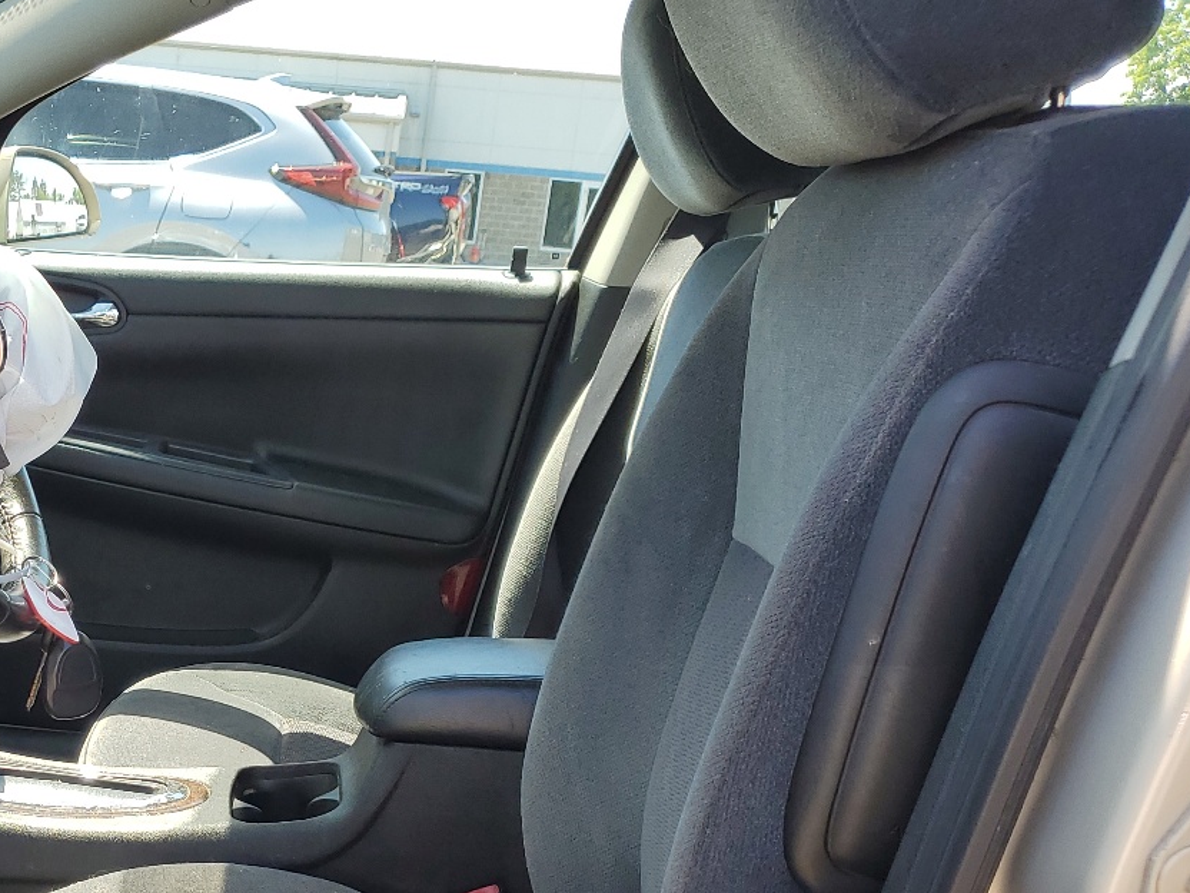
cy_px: 721
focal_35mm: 50
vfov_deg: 28.5
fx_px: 1719
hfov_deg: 35.8
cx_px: 110
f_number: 1.5
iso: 50
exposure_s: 1/476
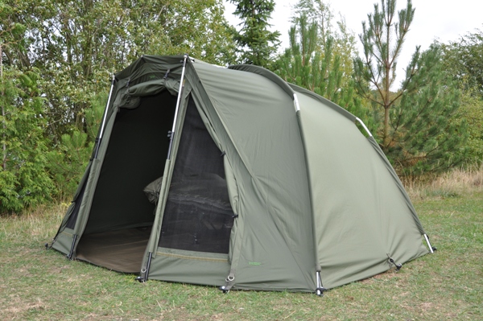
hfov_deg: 49.6
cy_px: 160
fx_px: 523
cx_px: 242
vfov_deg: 34.2
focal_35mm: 39
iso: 200
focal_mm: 26
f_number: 9
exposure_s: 1/200
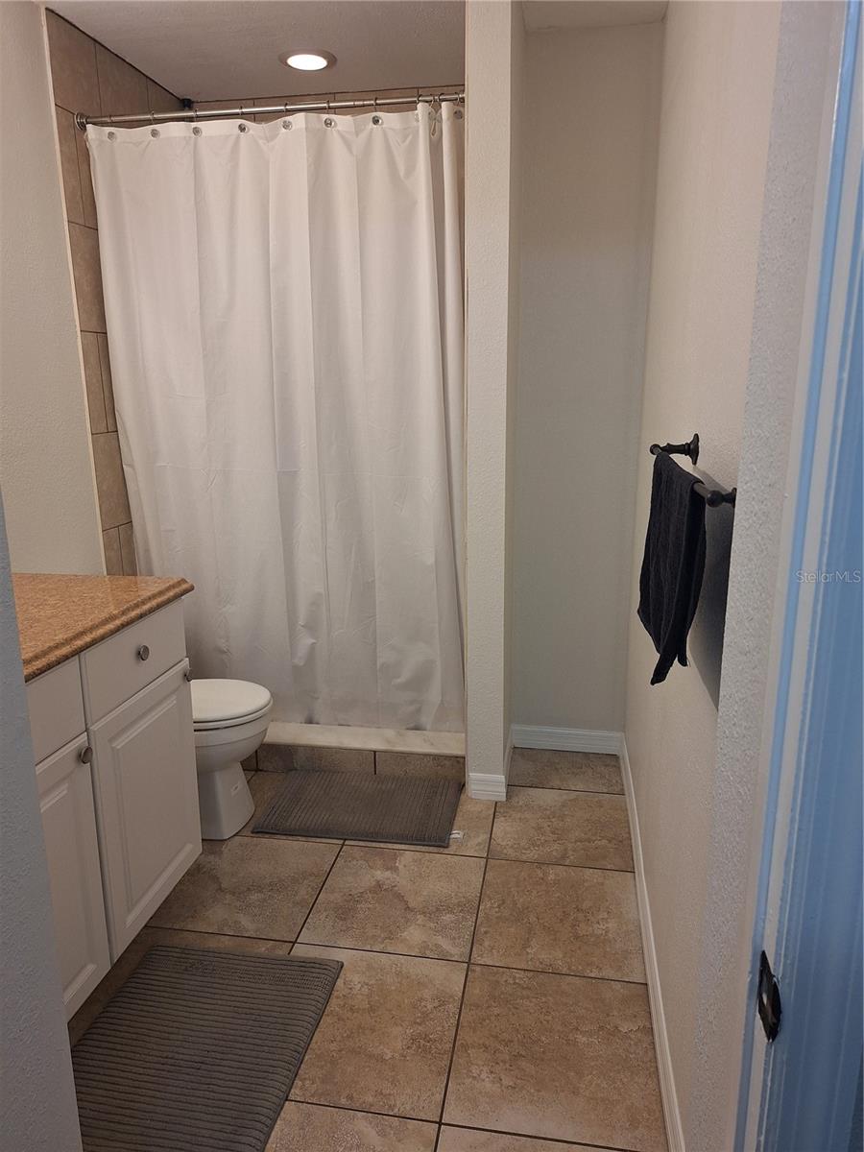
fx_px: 765
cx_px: 432
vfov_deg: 73.9
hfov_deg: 58.9
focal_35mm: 23
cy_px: 576
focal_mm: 5.54
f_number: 1.8
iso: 80
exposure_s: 1/40
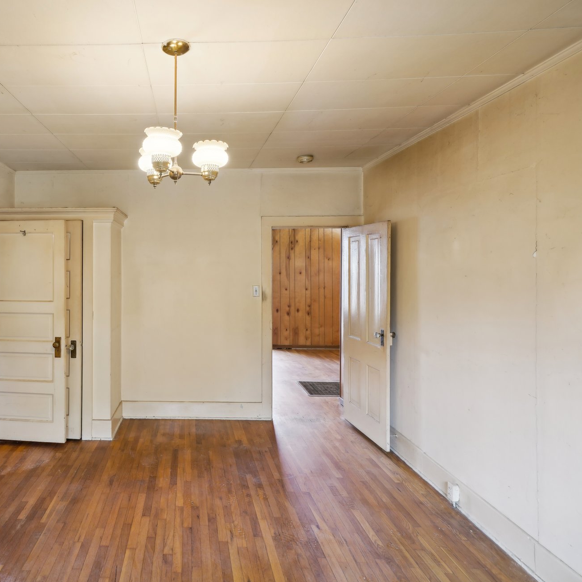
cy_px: 290
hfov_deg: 71.5
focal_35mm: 20
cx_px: 172
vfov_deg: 74.8
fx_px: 380
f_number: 8
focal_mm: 15
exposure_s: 1/4
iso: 400
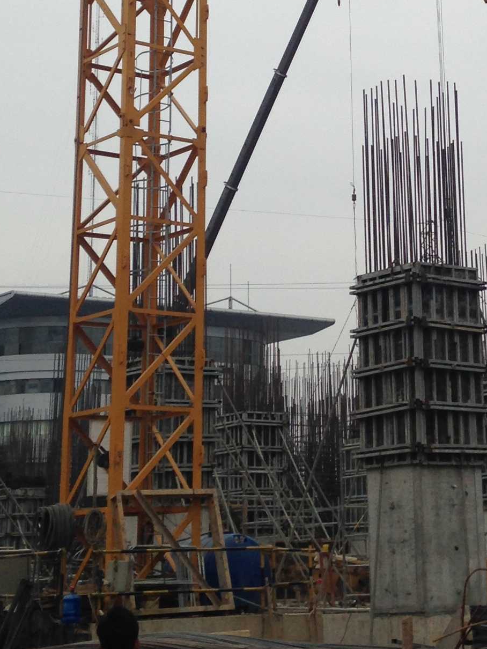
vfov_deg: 21.4
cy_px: 43
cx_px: 374
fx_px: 1669
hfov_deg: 16.5
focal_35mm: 89
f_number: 2.4
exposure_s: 1/516
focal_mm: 4.12
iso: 50
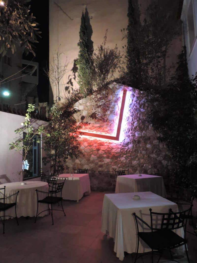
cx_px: 98
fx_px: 182
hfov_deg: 56.8
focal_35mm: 24
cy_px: 132
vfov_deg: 71.6
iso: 800
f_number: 3
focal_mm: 4.3
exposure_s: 1/8
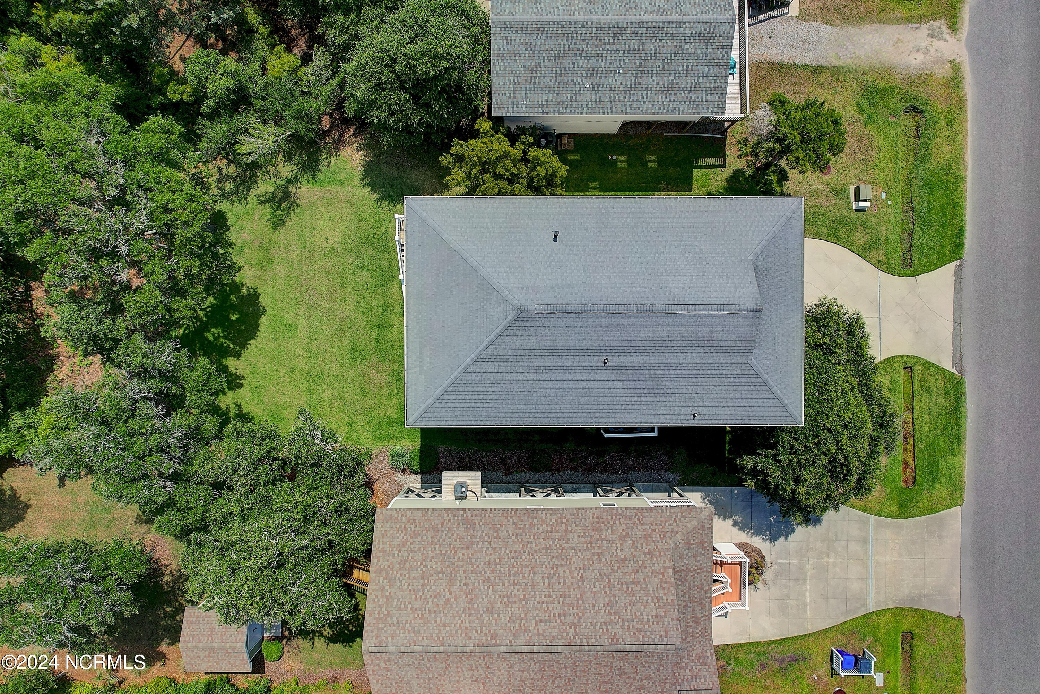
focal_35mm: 22
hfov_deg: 78.6
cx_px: 520
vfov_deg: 57.2
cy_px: 347
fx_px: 636
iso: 100
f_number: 2.8
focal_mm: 8.4
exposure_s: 1/640
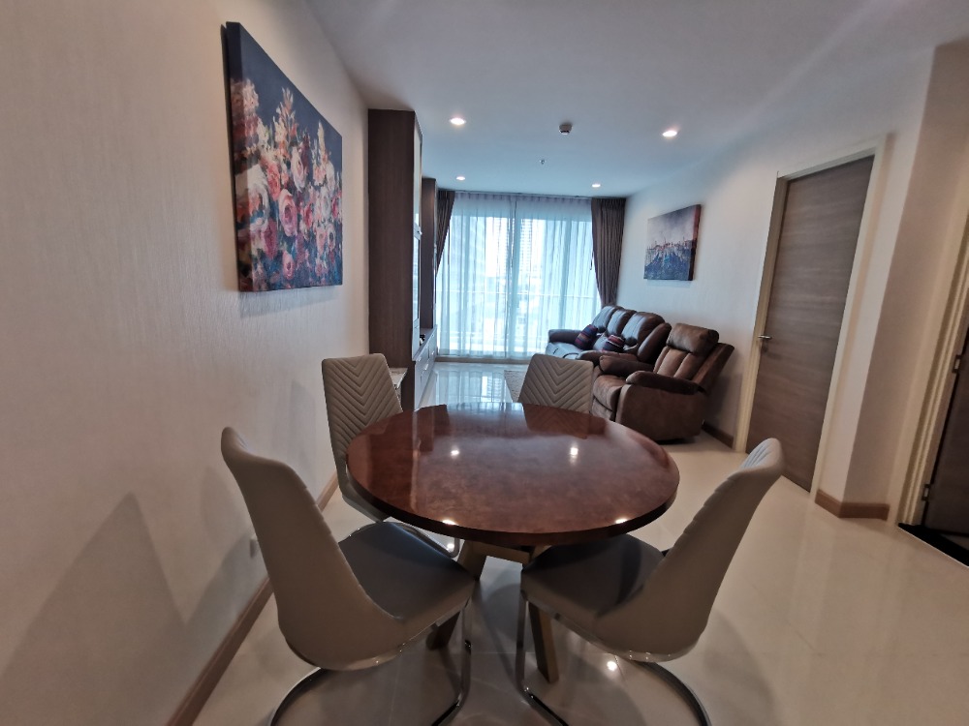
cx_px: 484
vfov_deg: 78.1
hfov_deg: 94.5
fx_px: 448
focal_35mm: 16
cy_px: 363
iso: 160
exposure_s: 1/50
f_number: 2.2
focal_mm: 2.35
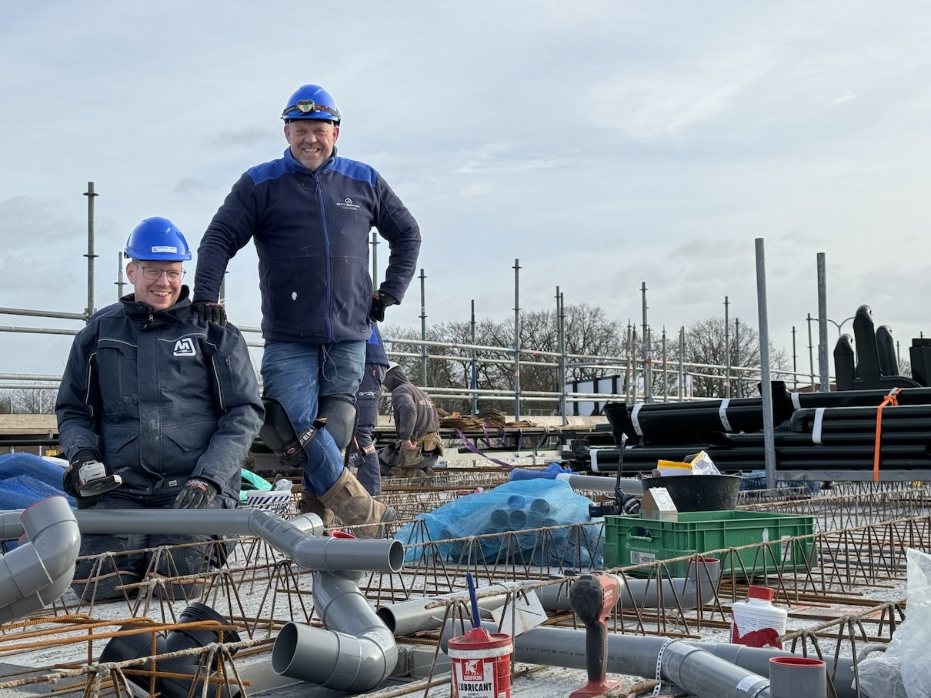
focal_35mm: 48
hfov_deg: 39.7
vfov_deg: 30.3
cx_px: 466
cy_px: 349
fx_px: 1291
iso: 64
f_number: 1.78
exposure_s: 1/3247
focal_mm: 6.86
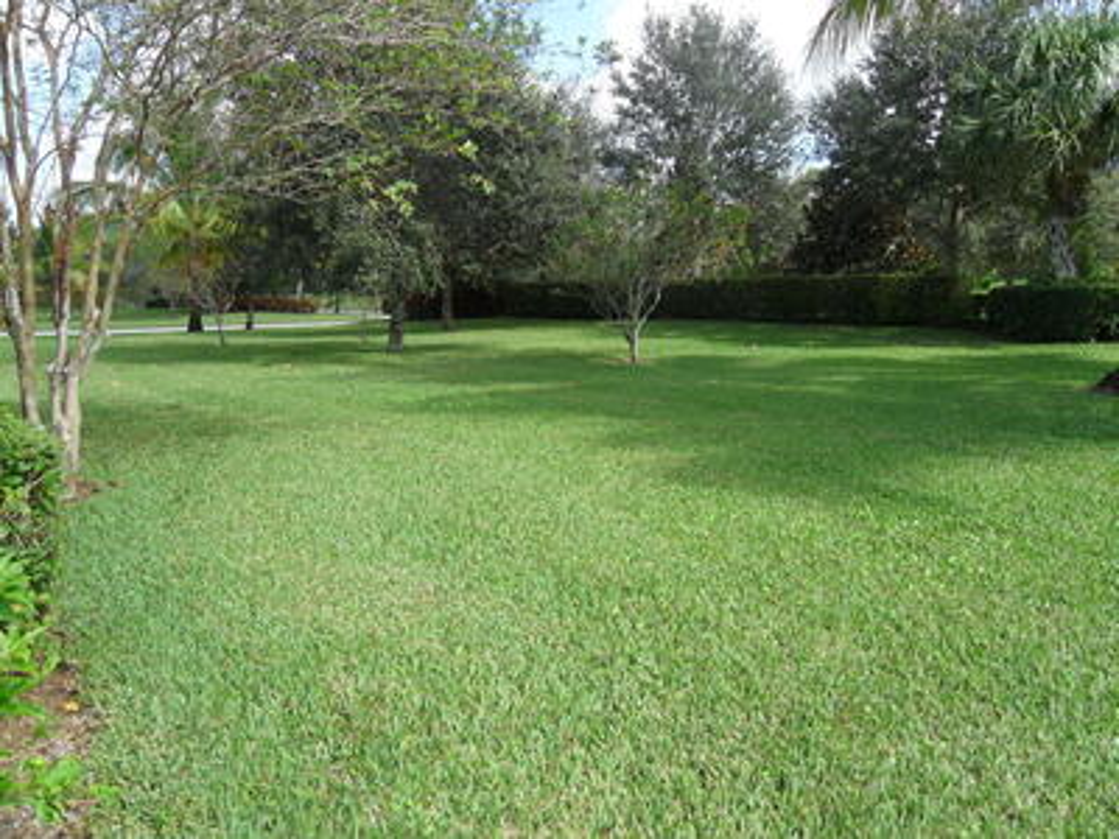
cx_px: 560
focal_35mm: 28
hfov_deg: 63.4
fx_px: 905
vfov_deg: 49.7
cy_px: 420
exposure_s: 1/350
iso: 80
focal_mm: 5
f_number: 3.4
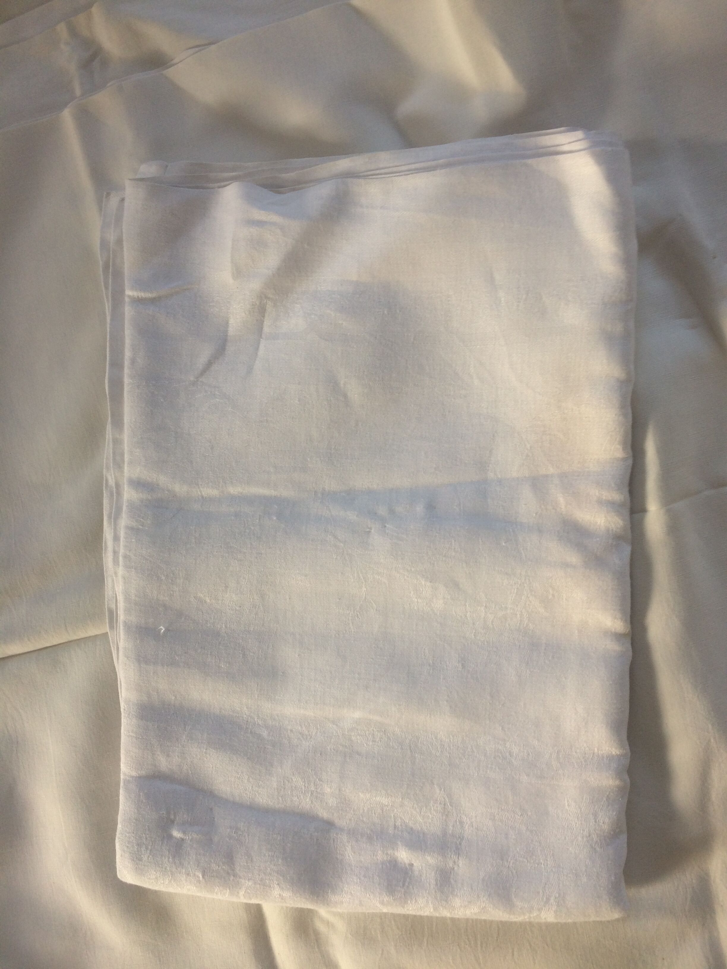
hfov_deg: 48.2
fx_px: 812
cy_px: 484
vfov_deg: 61.7
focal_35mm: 29
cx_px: 364
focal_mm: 4.15
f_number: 2.2
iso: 32
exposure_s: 1/50
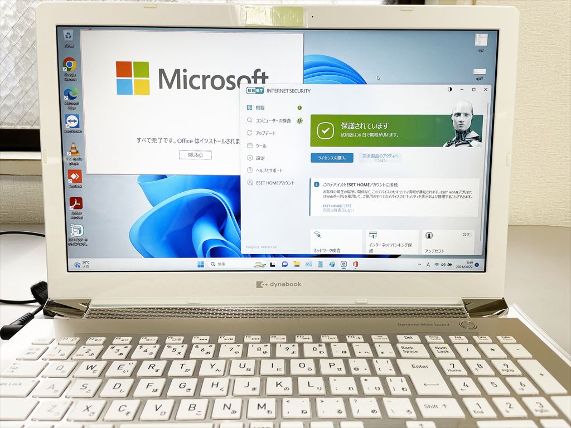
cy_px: 214
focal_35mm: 26
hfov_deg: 67.3
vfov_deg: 53.1
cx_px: 286
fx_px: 429
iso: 64
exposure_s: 1/120
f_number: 1.6
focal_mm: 4.2
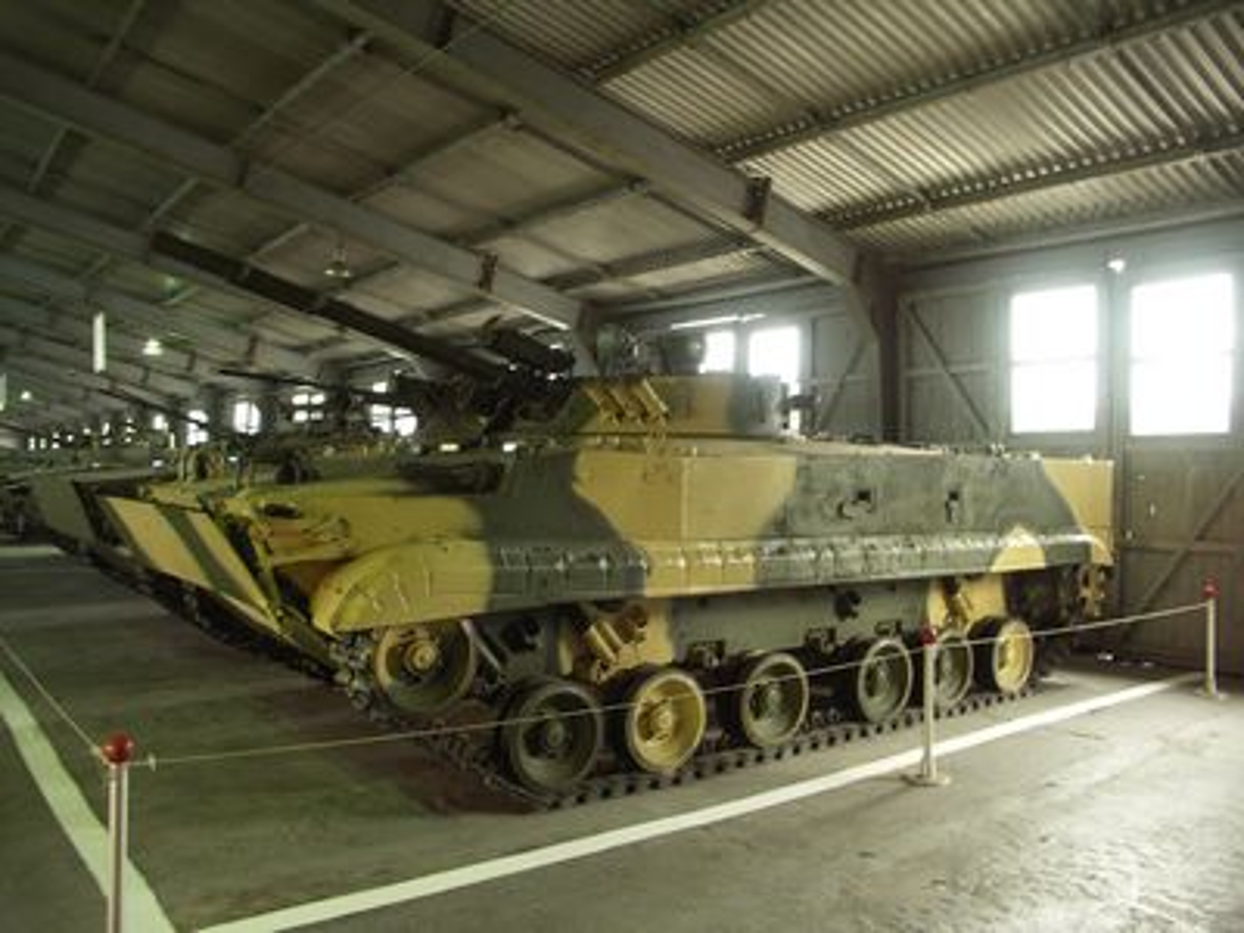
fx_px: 1006
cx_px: 622
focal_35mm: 28
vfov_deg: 49.7
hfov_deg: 63.4
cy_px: 466
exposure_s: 1/8
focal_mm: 7.2
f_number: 2.8
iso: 125
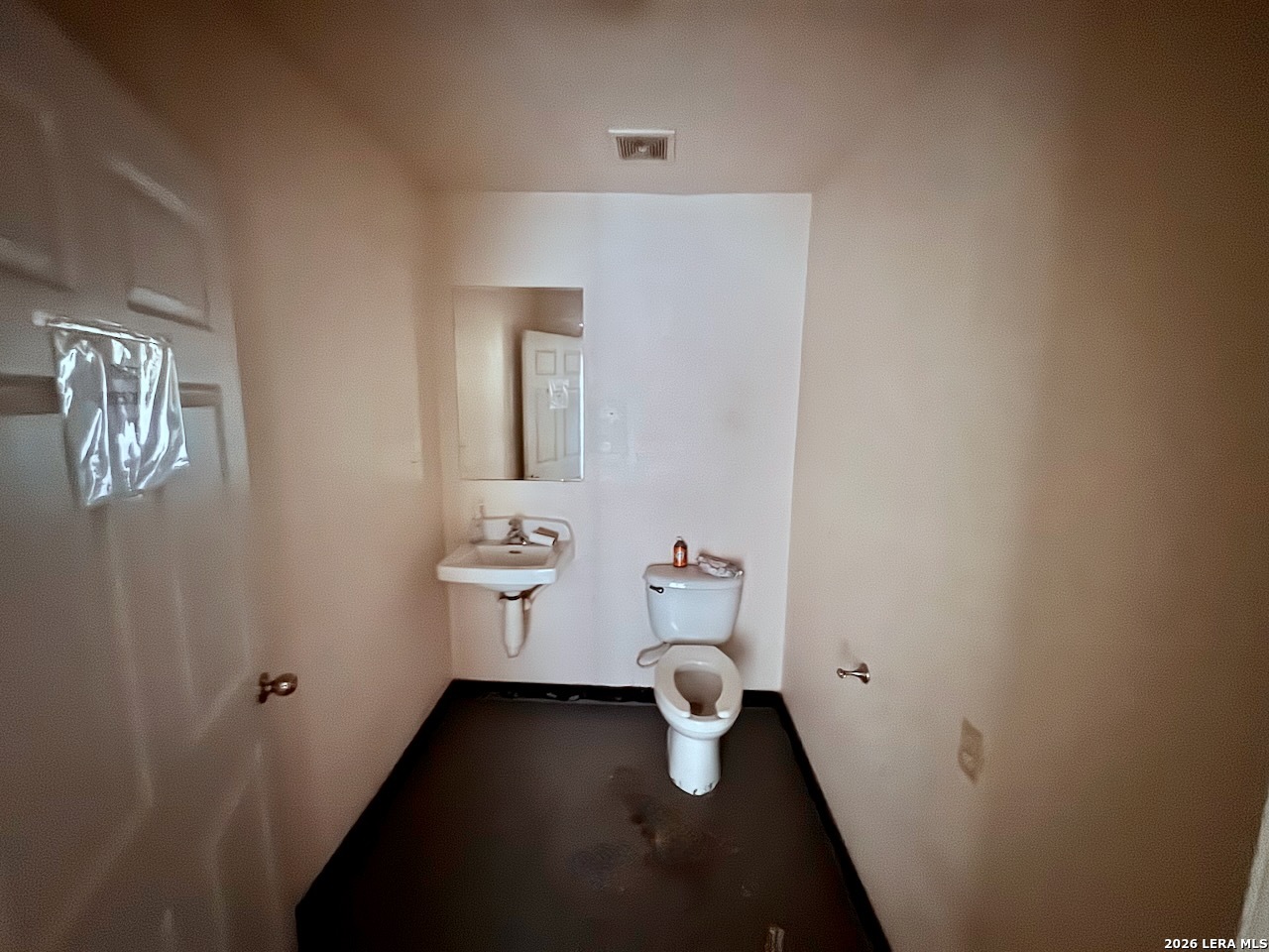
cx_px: 634
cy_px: 476
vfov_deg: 85.7
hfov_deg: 102.1
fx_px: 513
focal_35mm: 14
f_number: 2.2
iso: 1600
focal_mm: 2.22
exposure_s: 1/9
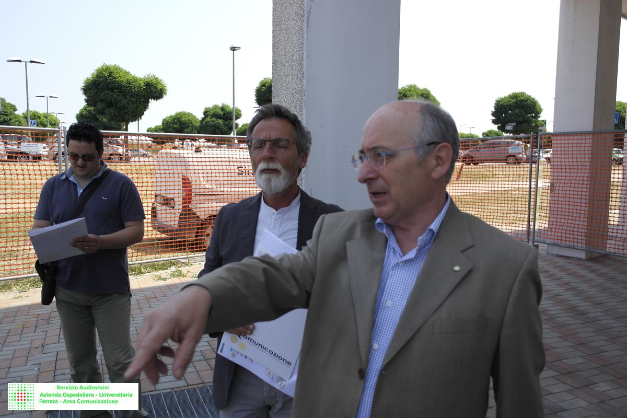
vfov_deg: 43.6
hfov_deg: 61.9
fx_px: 522
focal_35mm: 30
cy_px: 209
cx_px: 314
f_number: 3.5
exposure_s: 1/180
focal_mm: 20
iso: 100
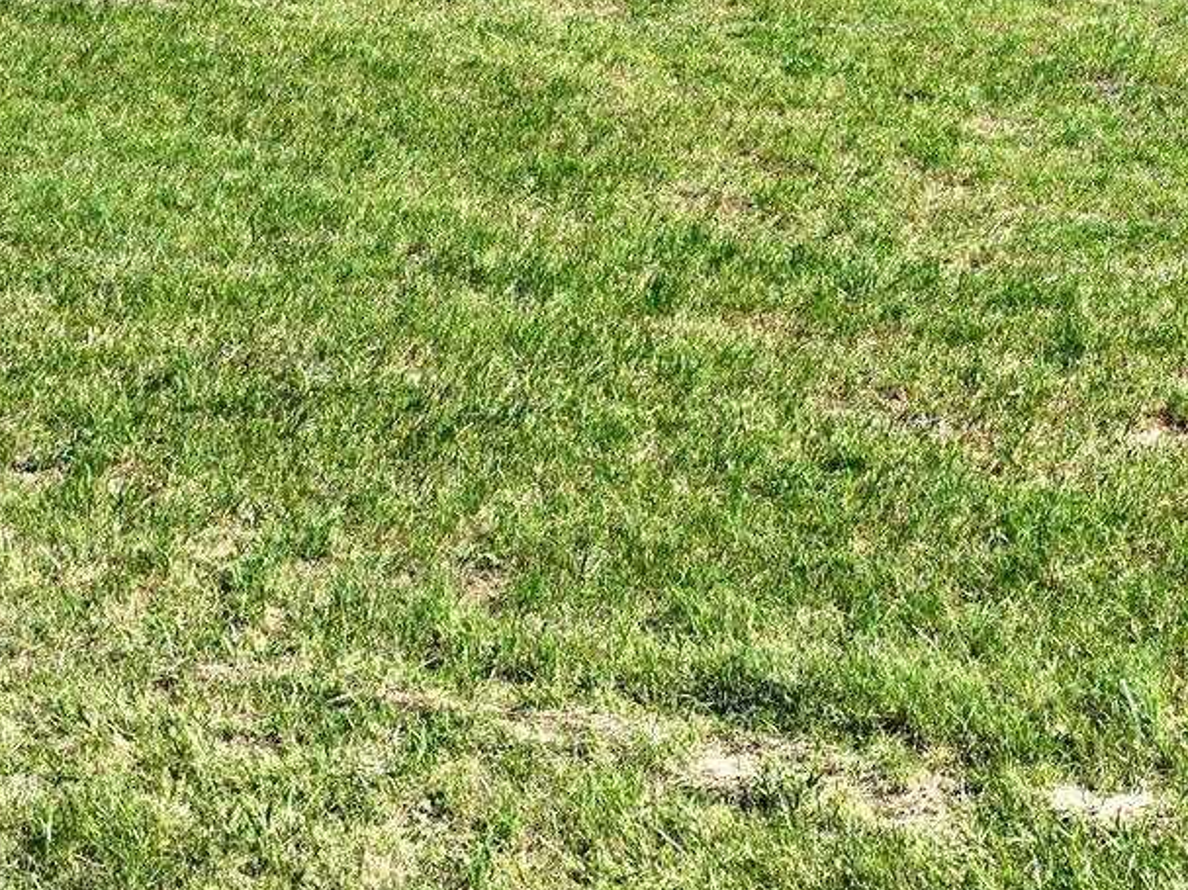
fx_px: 2779
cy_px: 22
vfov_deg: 17.8
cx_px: 971
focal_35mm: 81
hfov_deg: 23.7
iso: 100
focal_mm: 12.29
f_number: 2.8
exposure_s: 1/1250
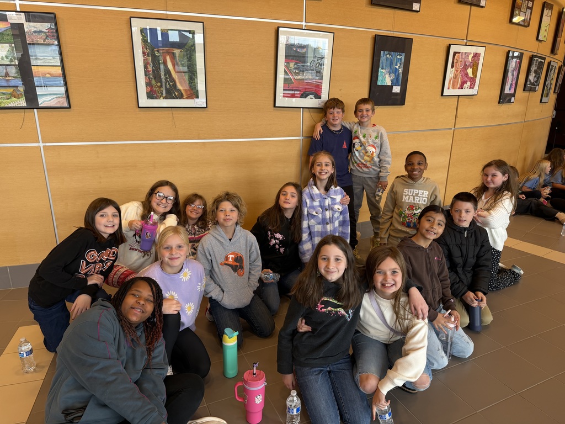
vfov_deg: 56.8
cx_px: 282
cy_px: 212
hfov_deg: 71.6
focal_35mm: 24
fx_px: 392
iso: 125
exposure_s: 1/121
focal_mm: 6.76
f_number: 1.78
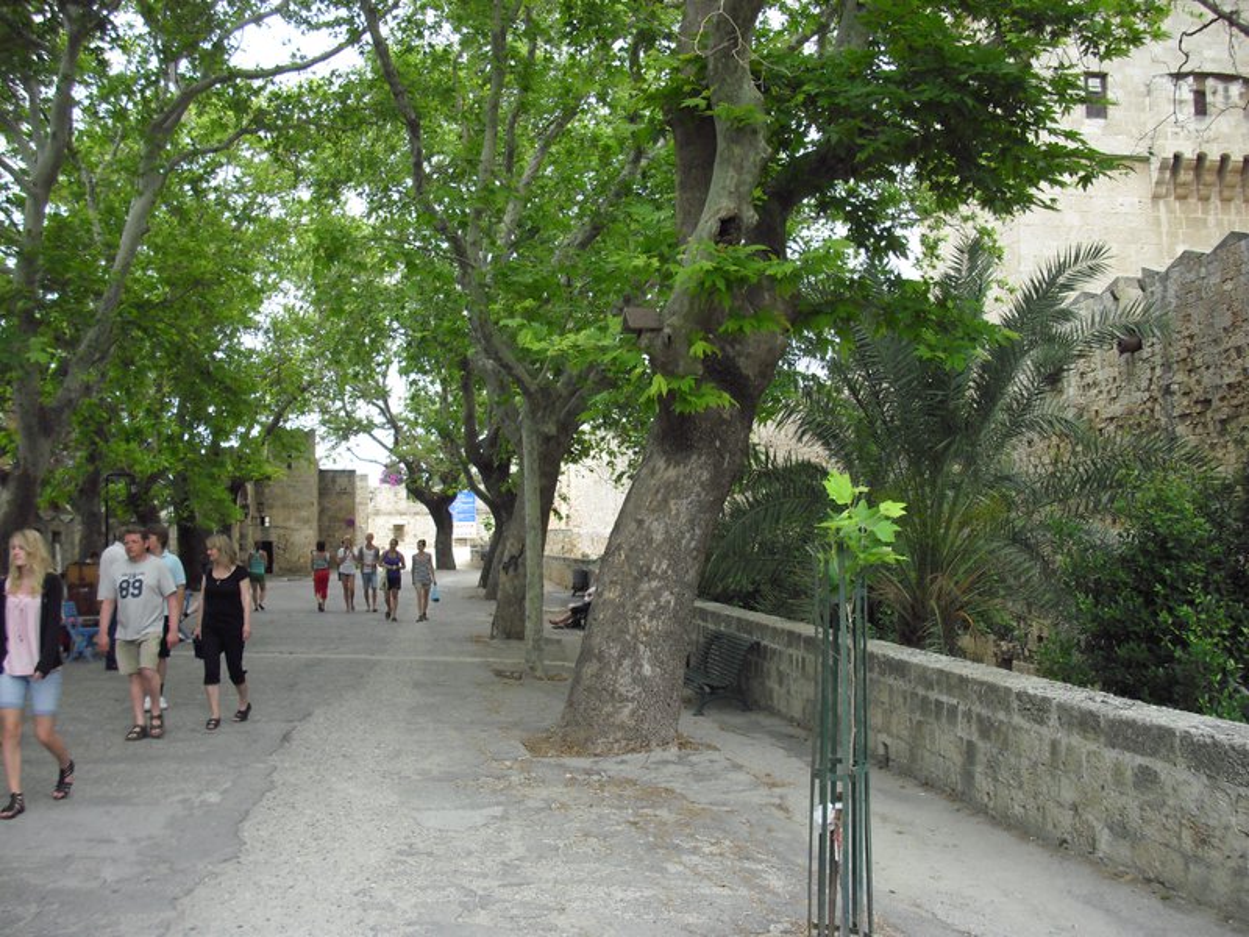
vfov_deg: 37.7
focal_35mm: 38
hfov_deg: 49.0
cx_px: 624
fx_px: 1371
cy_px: 468
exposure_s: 1/320
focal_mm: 6.2
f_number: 2.8
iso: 100
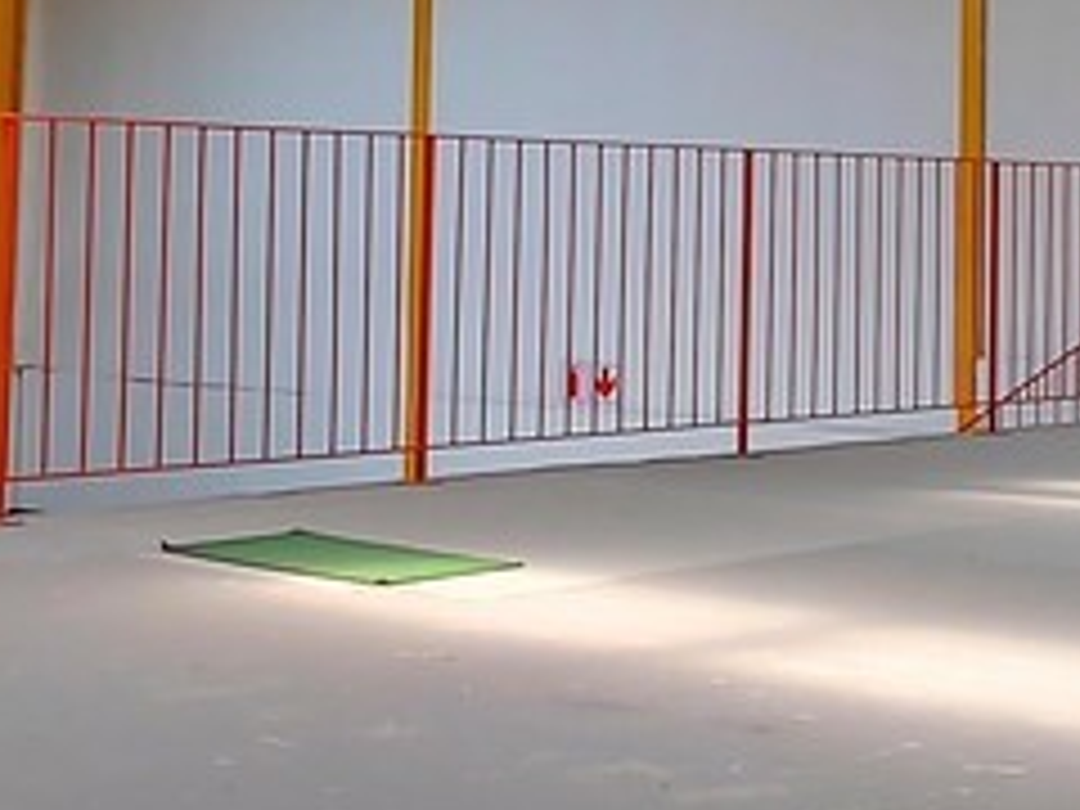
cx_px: 891
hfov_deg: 24.0
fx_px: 2496
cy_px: 72
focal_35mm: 80
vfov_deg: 18.1
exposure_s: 1/60
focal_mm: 2.18
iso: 50
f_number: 1.9
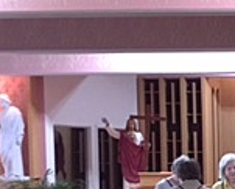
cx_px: 433
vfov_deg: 12.6
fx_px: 835
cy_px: 208
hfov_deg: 14.1
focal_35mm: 120
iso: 100
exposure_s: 1/10
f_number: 2.2
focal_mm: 4.15
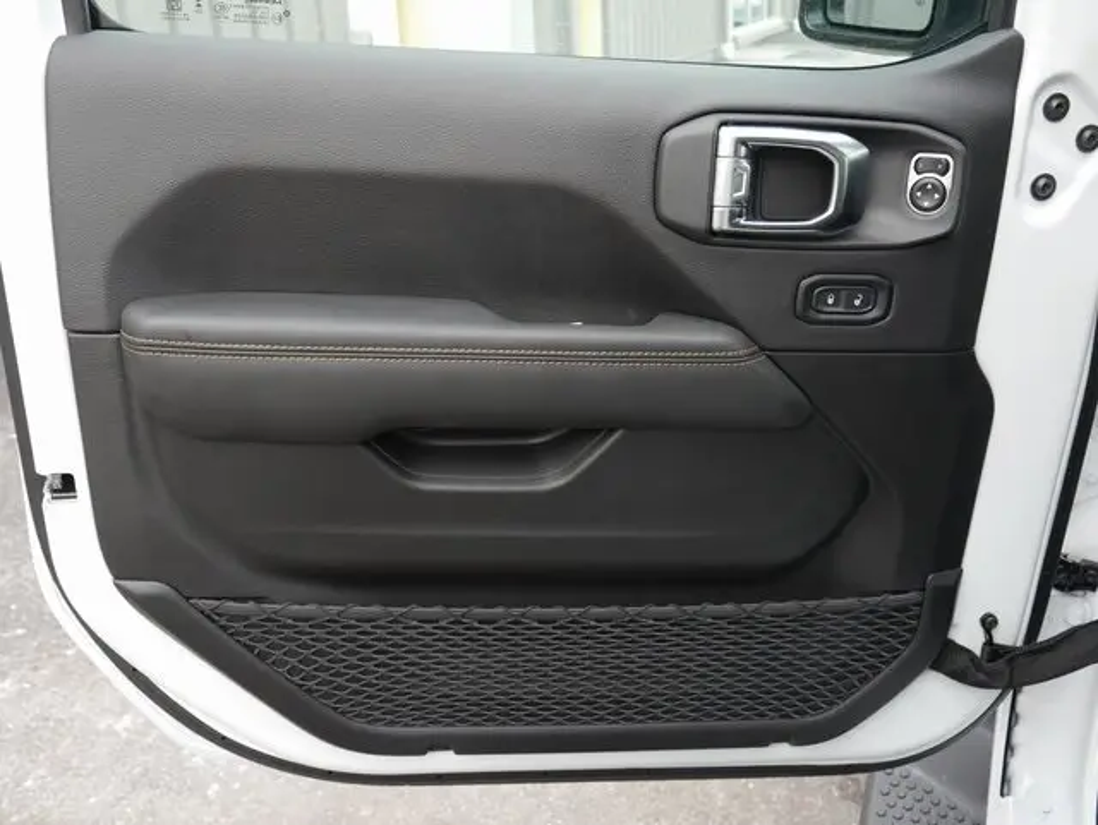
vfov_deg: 39.7
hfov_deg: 51.3
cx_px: 549
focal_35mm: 36
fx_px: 1143
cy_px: 412
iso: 250
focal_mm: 18
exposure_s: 1/60
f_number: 5
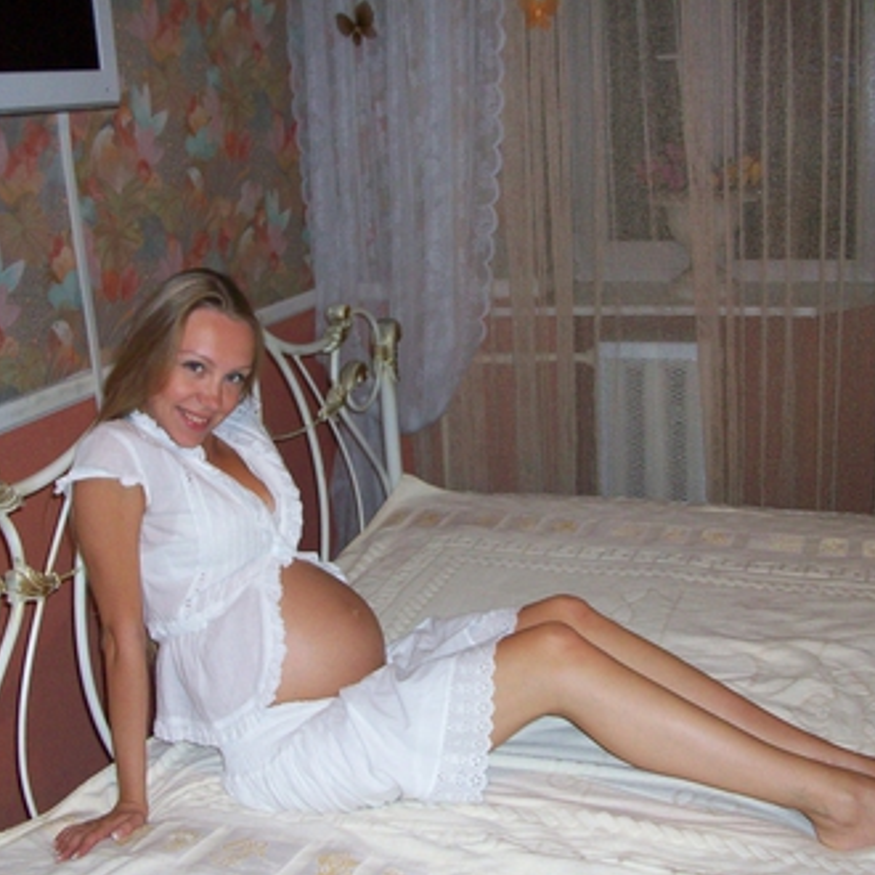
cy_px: 440
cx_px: 459
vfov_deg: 40.9
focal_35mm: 41
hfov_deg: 40.9
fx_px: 1173
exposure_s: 1/60
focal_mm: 5.7
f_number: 2.8
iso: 160
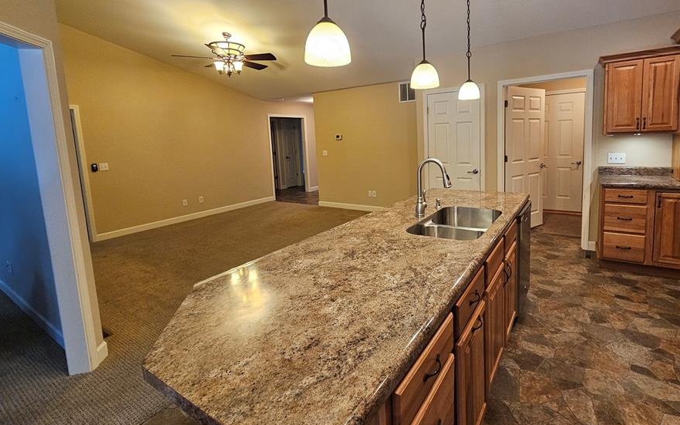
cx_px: 372
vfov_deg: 70.6
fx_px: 296
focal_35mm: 16
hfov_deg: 97.5
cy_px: 173
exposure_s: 1/60
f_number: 2.2
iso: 320
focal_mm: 2.2
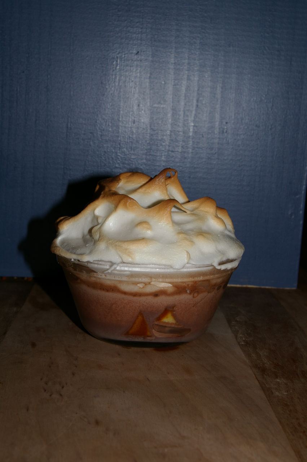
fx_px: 730
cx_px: 154
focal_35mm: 57
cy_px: 231
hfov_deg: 23.7
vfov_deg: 35.1
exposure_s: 1/60
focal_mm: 38
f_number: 13
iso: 200
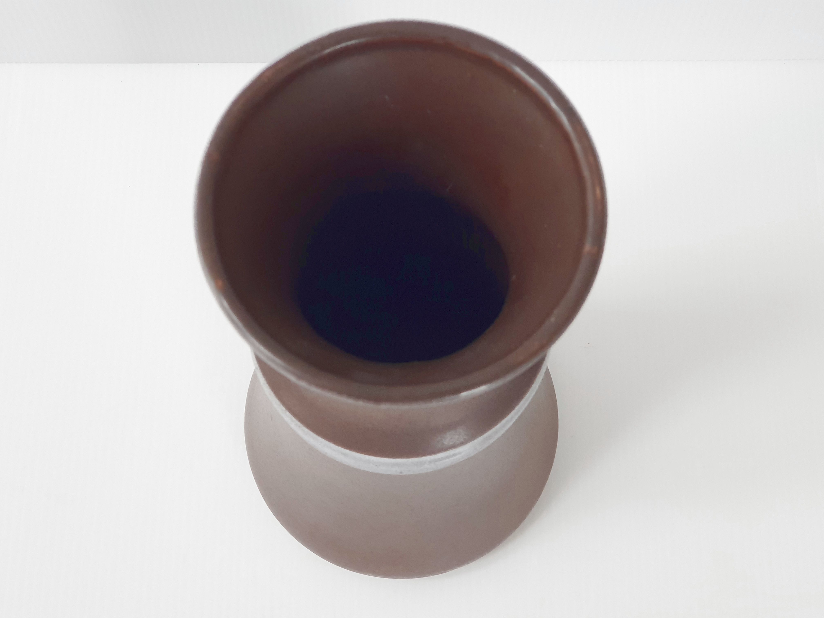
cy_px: 309
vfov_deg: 28.0
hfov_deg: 36.8
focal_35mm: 52
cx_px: 412
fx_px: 1238
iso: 100
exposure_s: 1/33
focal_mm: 6
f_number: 2.4
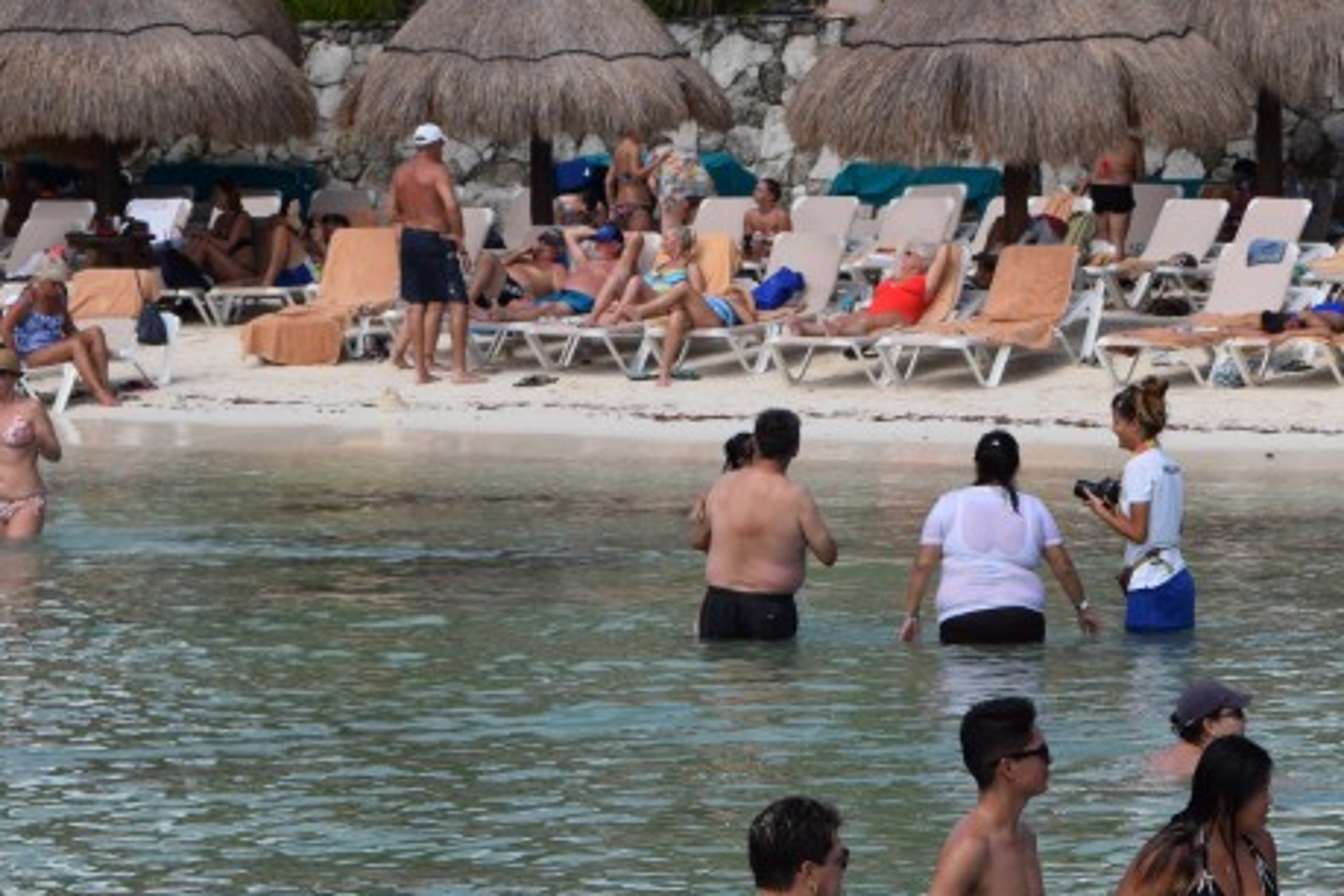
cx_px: 1119
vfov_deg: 7.4
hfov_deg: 11.1
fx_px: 6873
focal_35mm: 184
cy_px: 870
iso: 200
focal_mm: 55
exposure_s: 1/320
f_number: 9
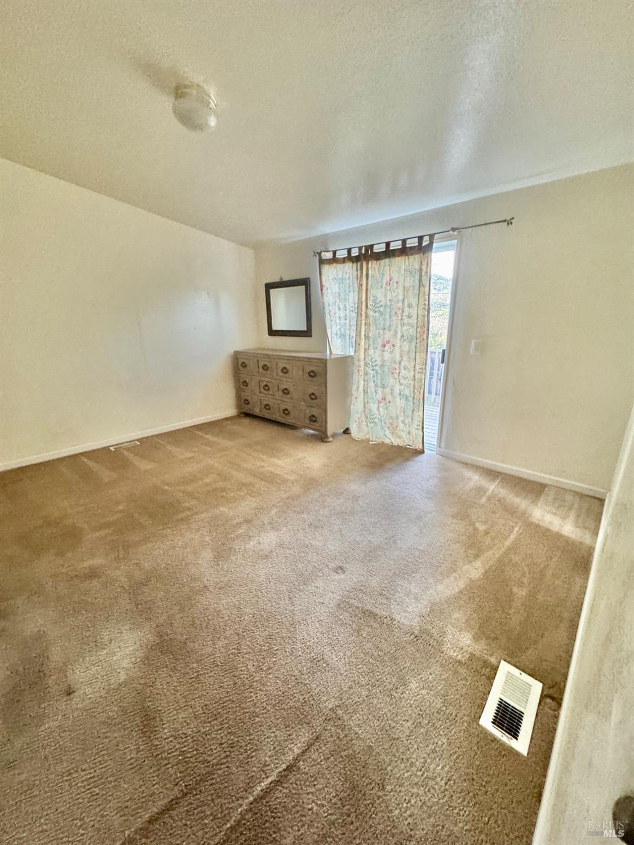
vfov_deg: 102.1
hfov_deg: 85.7
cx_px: 317
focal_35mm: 14
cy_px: 422
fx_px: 342
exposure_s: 1/60
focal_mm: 2.22
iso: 500
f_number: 2.2
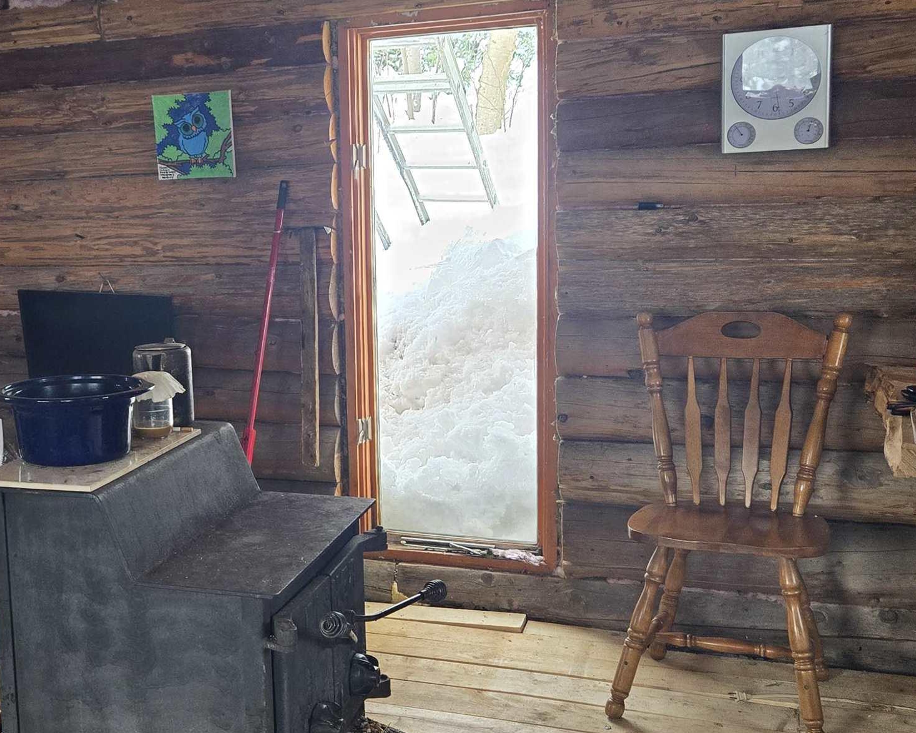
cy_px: 350
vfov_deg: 32.1
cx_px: 204
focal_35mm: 47
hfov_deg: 38.3
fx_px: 1274
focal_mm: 5.4
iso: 250
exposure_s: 1/120
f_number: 1.8
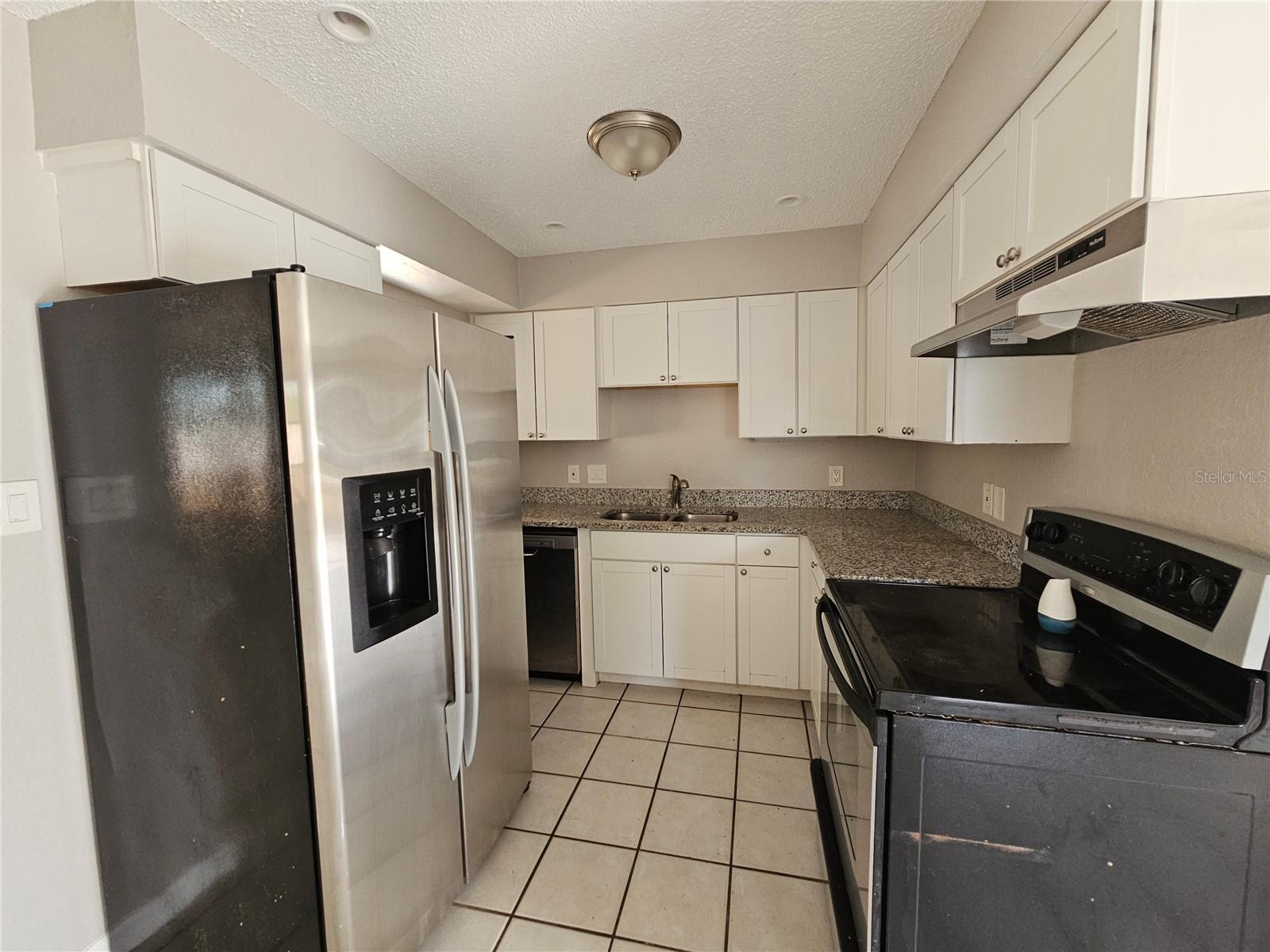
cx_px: 635
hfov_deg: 106.2
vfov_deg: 89.9
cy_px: 476
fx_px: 477
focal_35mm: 13
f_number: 2.2
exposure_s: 1/77.4
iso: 250
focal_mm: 2.2
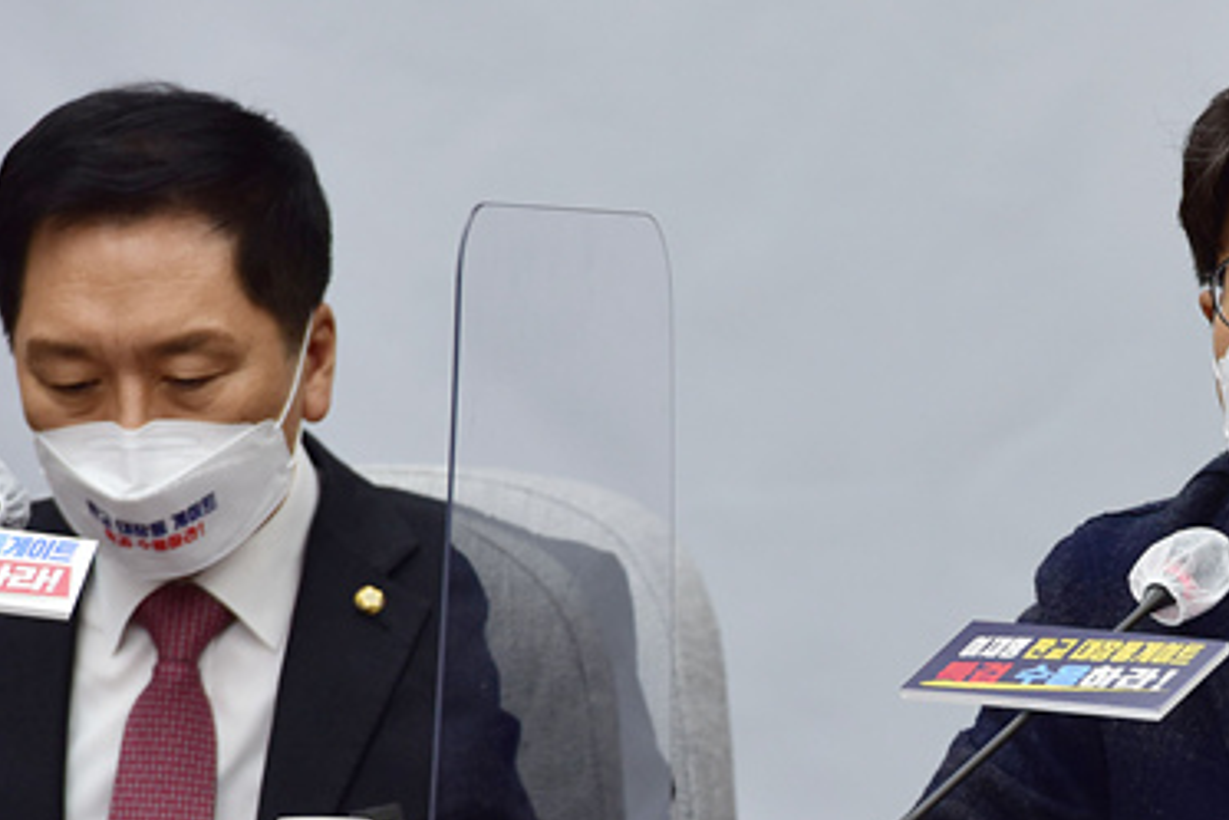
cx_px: 919
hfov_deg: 6.0
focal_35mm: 343
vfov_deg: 4.0
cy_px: 594
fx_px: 11714
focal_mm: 200
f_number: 4.5
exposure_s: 1/320
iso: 500
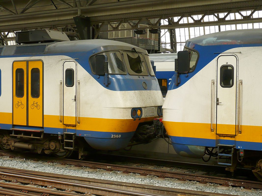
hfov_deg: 32.2
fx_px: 454
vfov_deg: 24.4
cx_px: 131
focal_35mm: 60
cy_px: 98
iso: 125
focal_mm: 9.9
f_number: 3.7
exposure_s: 1/30
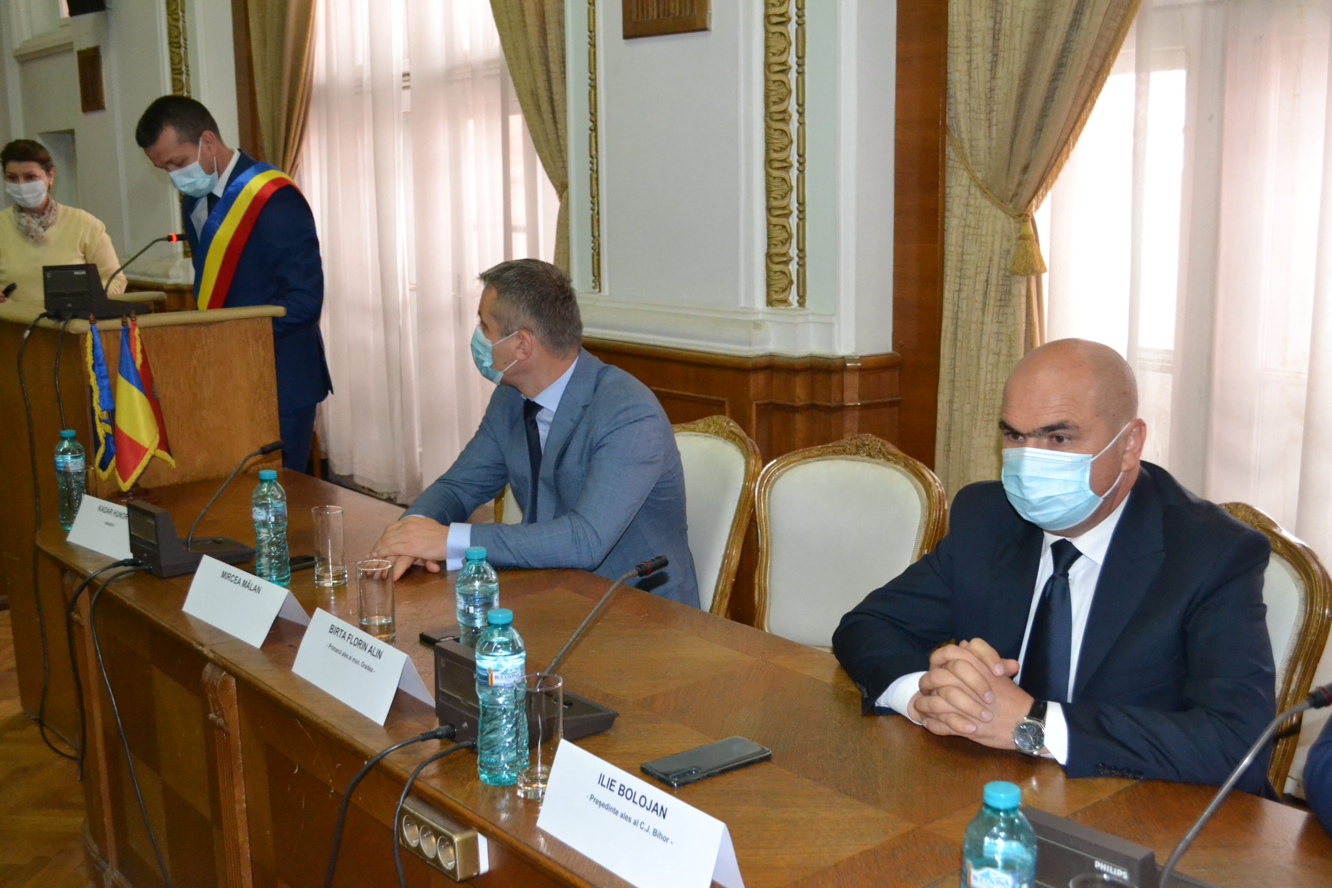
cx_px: 666
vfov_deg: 34.2
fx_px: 1443
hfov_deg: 49.6
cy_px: 444
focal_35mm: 39
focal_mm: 26
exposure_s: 1/60
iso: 3200
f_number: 4.2
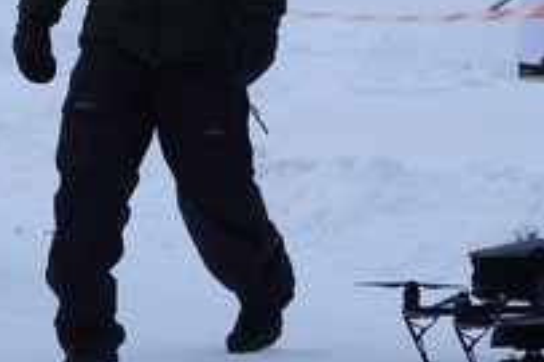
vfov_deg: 3.1
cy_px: 0
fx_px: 6704
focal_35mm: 444
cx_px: 185
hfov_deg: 4.6
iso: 640
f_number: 4
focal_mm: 73.24
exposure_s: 1/400
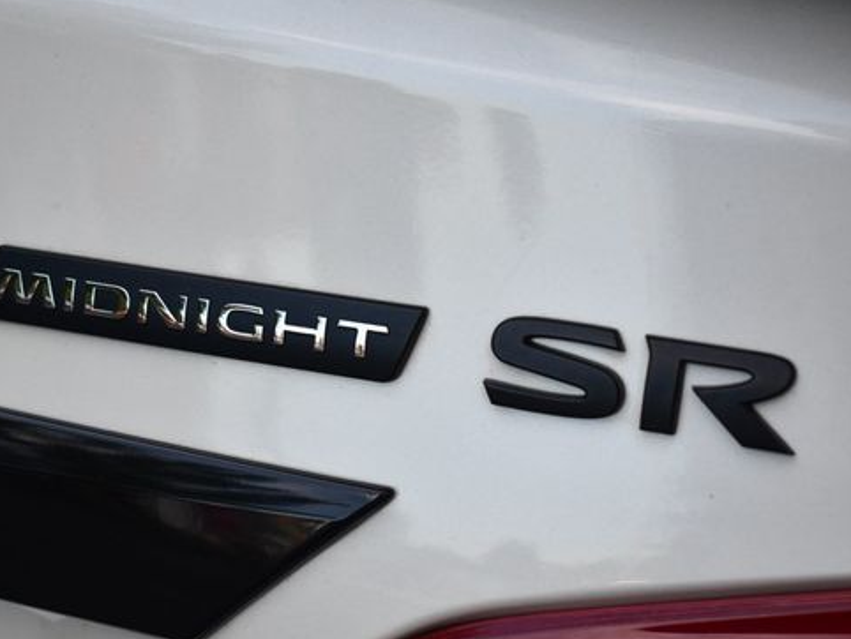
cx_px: 390
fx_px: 2164
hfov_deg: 22.2
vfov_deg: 16.8
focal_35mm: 88
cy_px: 342
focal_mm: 46
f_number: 5.6
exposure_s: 1/250
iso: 280
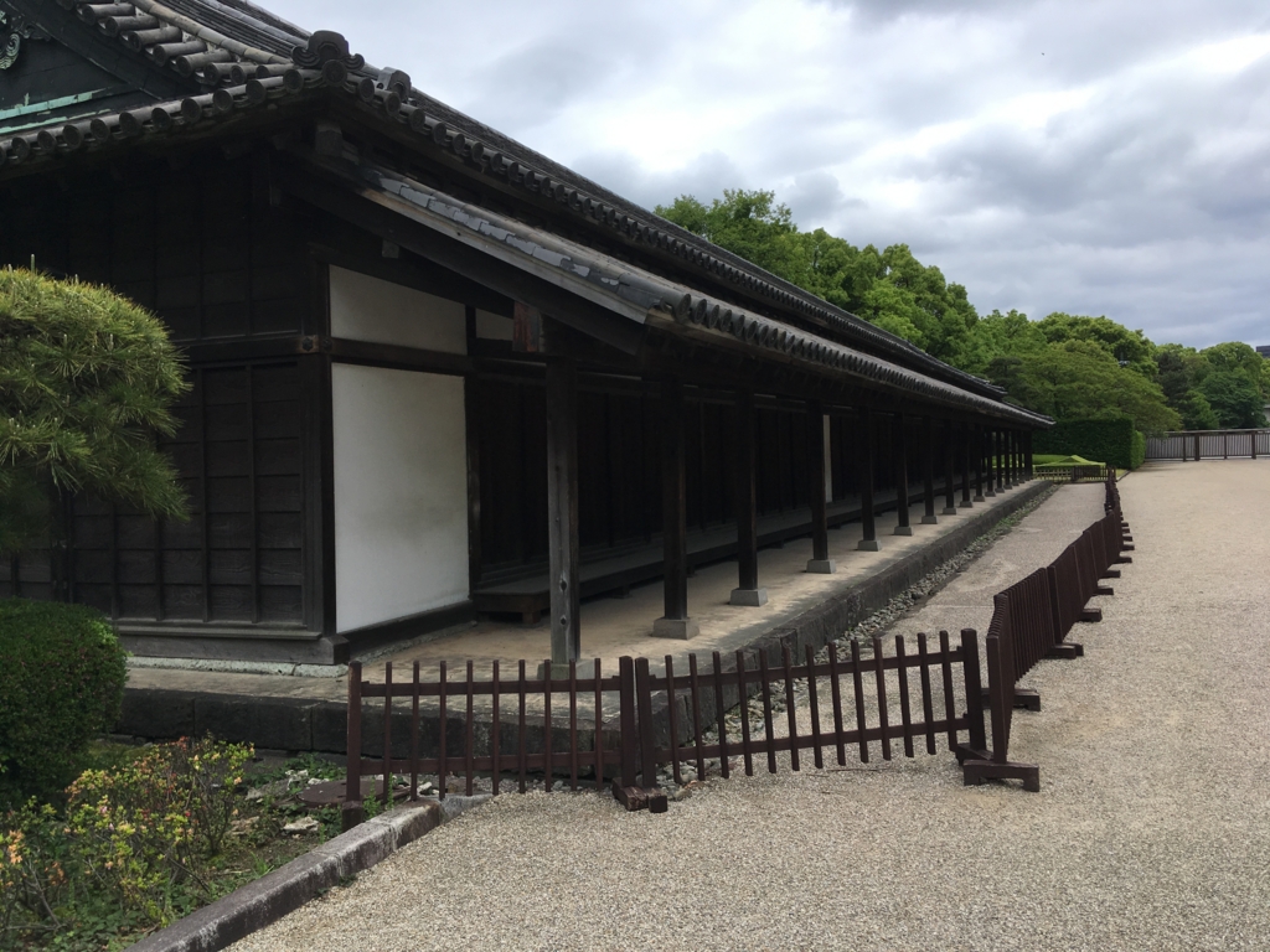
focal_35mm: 29
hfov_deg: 61.7
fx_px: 1064
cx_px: 635
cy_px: 476
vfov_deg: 48.2
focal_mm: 4.15
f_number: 2.2
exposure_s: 1/1183
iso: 25
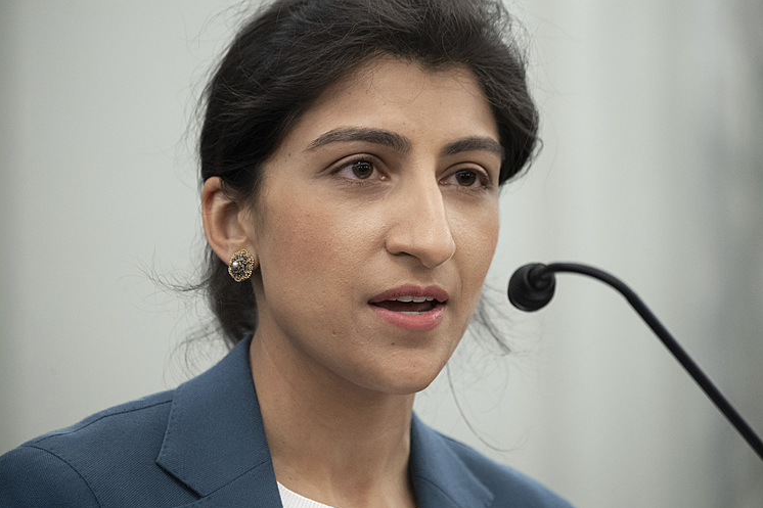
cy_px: 255
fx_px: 7246
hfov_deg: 6.0
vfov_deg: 4.0
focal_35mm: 342
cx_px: 382
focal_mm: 340
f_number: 5.6
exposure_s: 1/125
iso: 5000
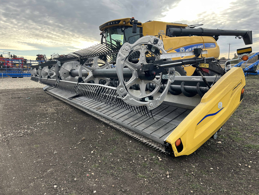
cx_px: 130
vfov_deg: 53.1
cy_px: 98
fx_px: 195
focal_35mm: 26
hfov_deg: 67.3
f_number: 1.5
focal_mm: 5.7
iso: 50
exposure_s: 1/621
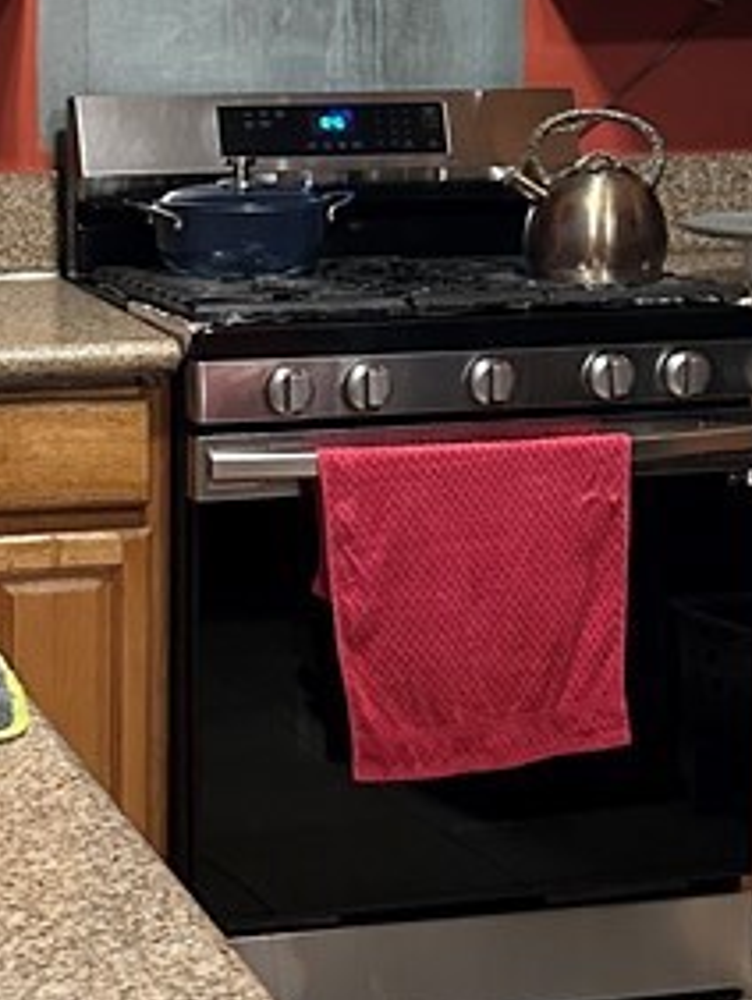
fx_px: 2516
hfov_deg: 16.8
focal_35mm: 87
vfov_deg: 22.4
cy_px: 394
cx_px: 99
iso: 800
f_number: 1.78
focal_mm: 6.86
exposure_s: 1/60
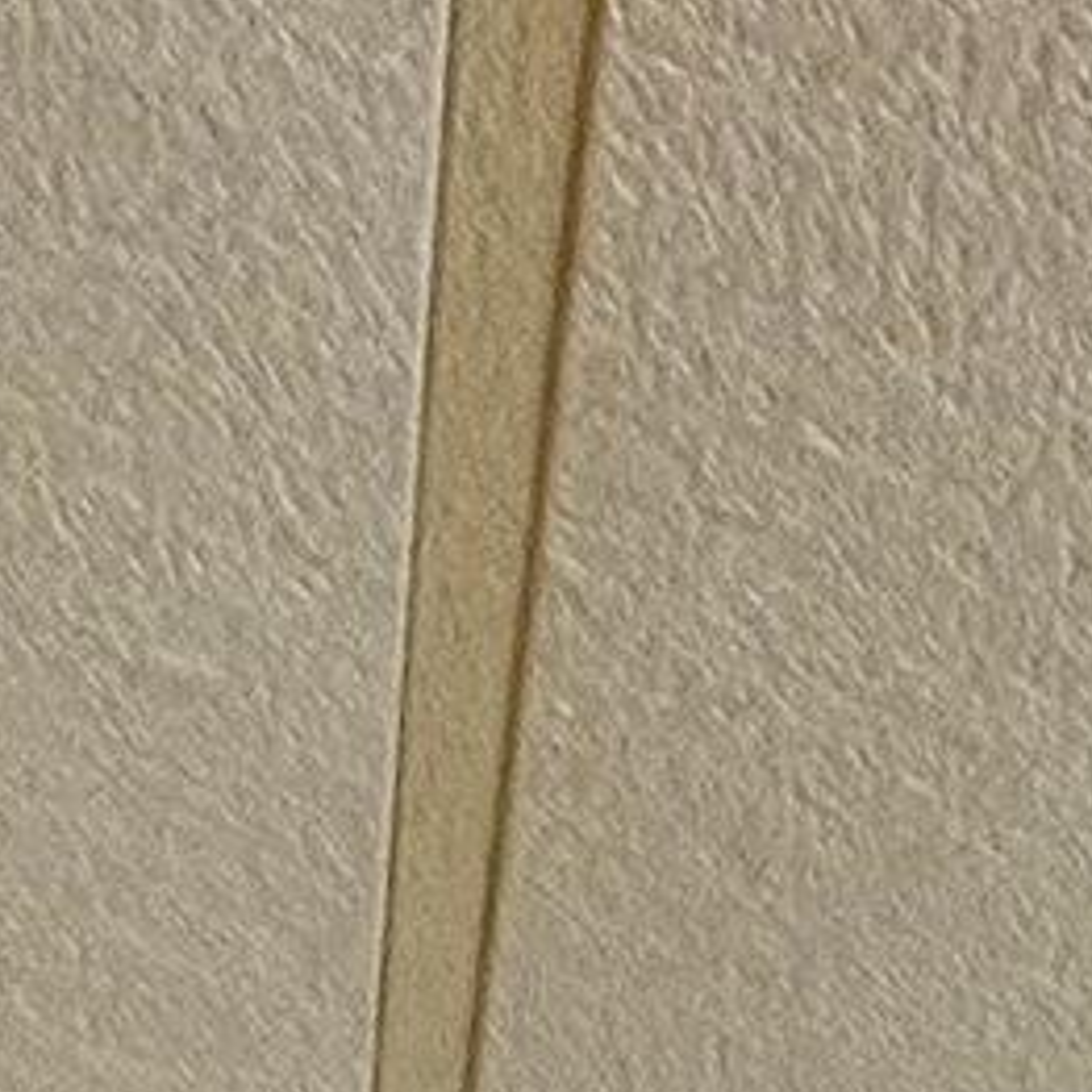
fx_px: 3890
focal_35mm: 109
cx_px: 2217
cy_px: 4389
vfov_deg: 8.2
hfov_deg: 13.5
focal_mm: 2.22
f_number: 2.2
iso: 250
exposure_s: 1/60
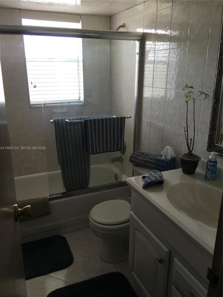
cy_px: 148
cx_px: 112
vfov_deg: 61.7
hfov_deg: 48.2
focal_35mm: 29
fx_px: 249
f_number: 2.2
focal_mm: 4.15
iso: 32
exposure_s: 1/30
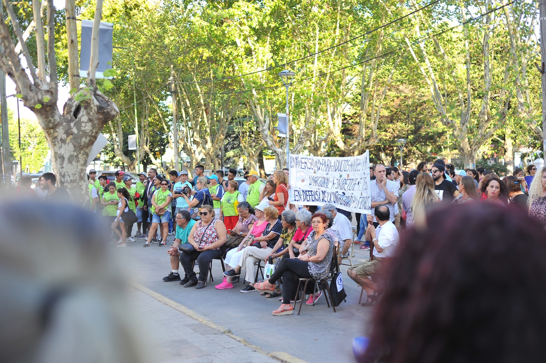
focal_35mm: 50
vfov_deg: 27.0
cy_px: 182
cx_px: 273
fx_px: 758
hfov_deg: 39.6
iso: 320
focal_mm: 50
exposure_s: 1/500
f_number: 2.8
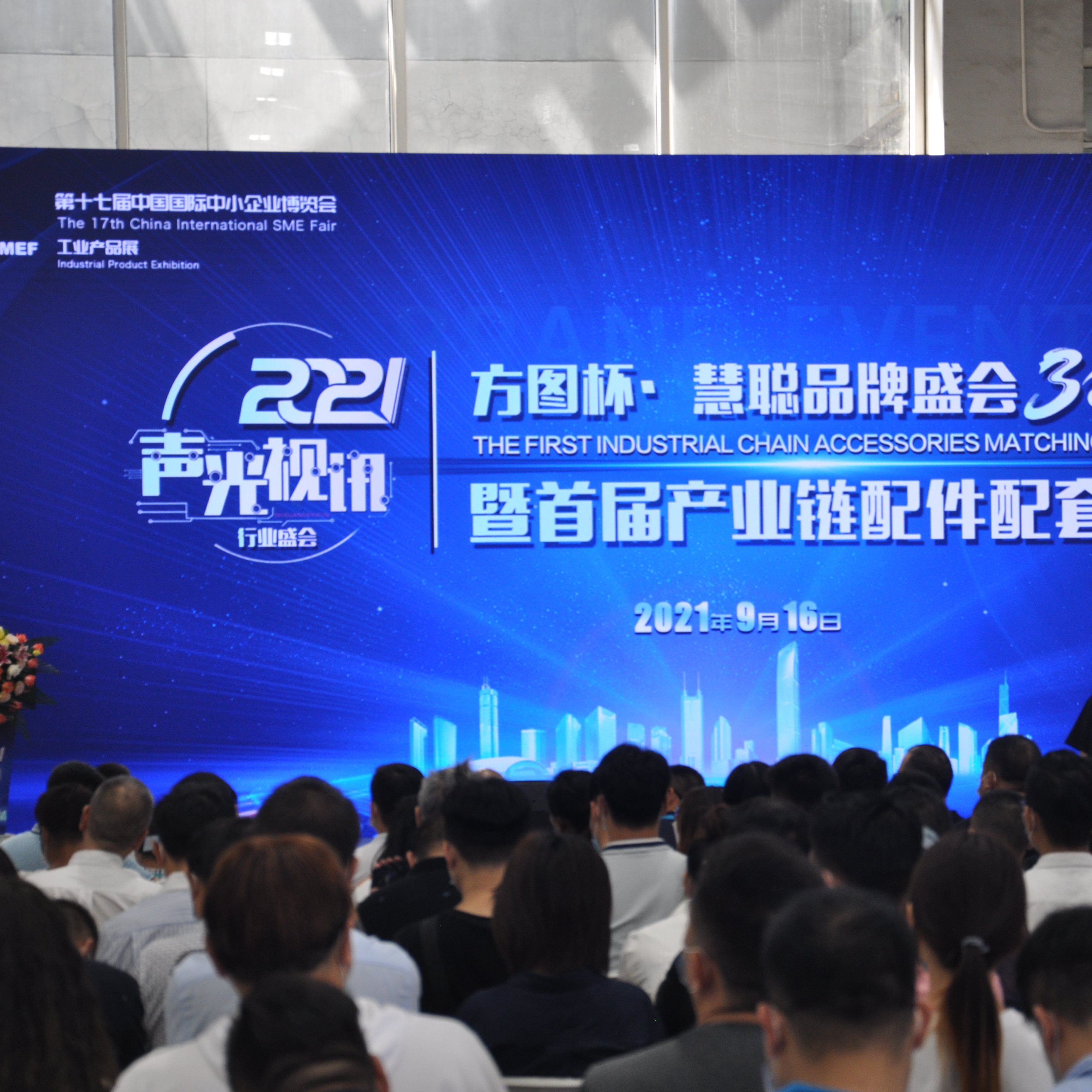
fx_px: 4533
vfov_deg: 13.7
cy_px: 546
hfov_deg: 13.7
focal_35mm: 127
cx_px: 654
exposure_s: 1/30
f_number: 5.3
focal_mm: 66
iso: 500
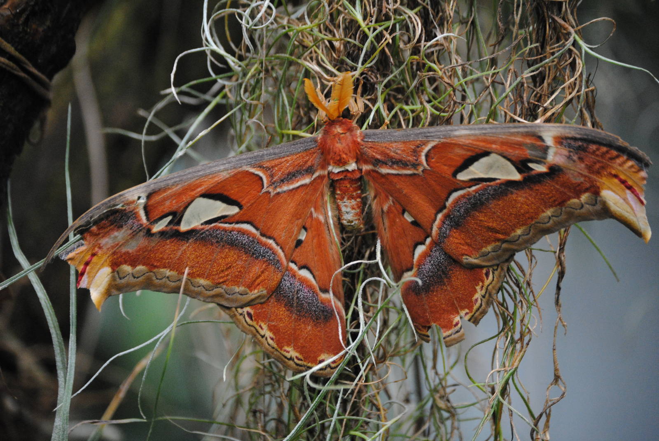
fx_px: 2144
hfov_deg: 17.5
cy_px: 220
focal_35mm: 117
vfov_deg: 11.7
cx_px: 330
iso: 900
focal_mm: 78
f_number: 4.5
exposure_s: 1/125
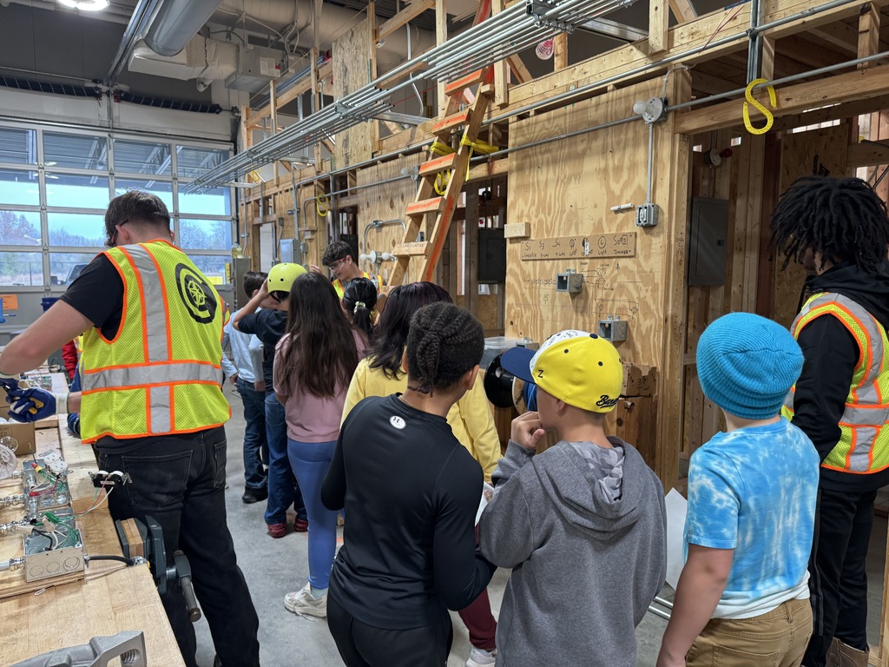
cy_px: 334
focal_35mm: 24
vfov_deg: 56.8
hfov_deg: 71.6
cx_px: 444
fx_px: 616
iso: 160
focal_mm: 6.76
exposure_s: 1/120
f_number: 1.78
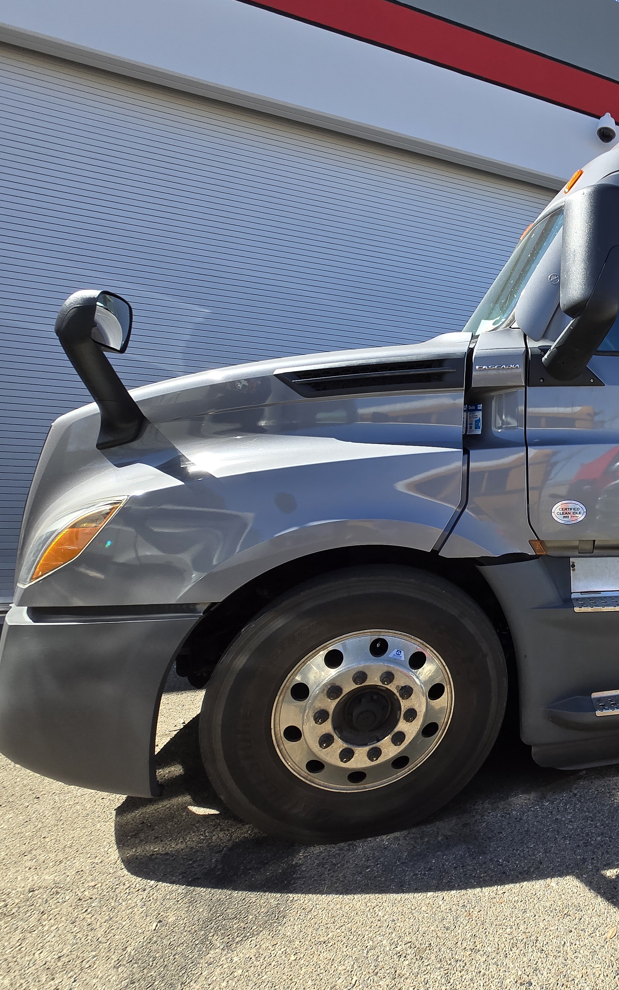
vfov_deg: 88.0
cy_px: 492
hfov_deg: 48.7
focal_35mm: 19
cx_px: 643
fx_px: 513
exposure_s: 1/476
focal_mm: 1.7
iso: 25
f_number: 2.2
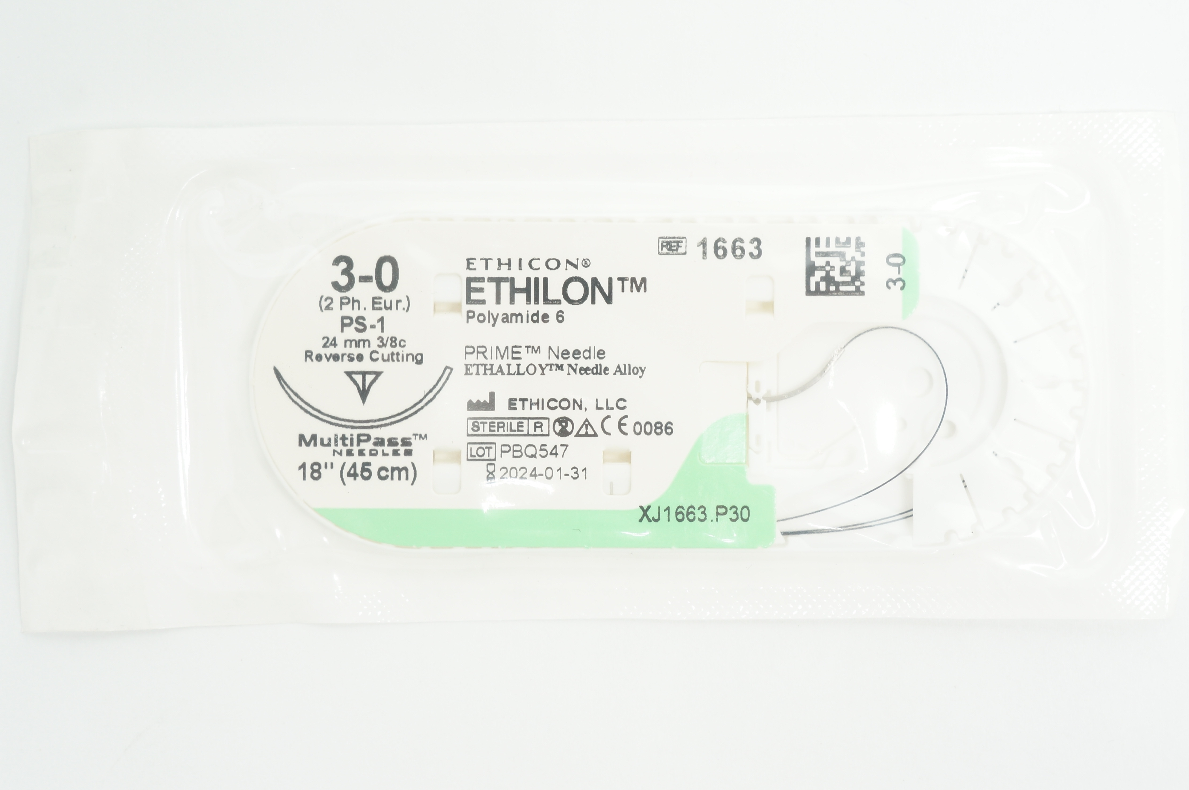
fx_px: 1800
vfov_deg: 24.8
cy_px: 376
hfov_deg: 36.6
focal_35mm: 55
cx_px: 600
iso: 400
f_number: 7.1
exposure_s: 1/20
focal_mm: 33
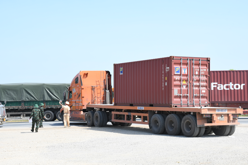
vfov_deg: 20.2
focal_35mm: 68
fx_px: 465
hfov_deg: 29.9
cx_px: 124
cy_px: 82
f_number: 13
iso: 250
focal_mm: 45
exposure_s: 1/200
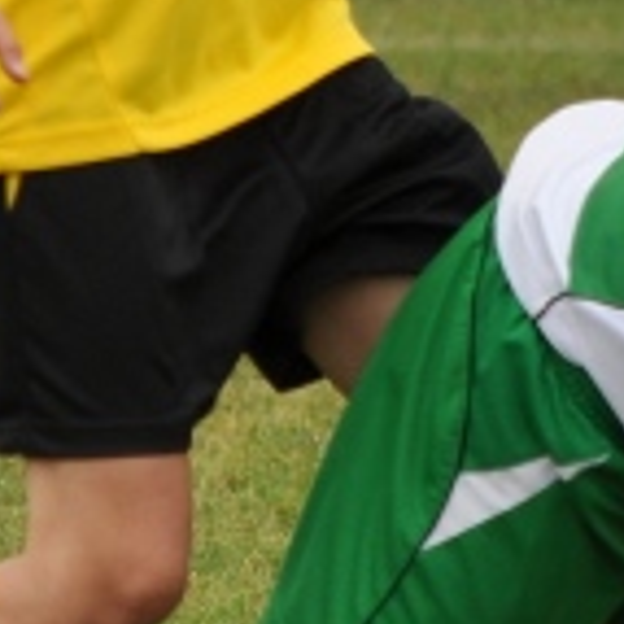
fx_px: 16907
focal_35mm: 829
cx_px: 711
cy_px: 17
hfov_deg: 2.1
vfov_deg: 2.1
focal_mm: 116
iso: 200
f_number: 4
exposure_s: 1/1000
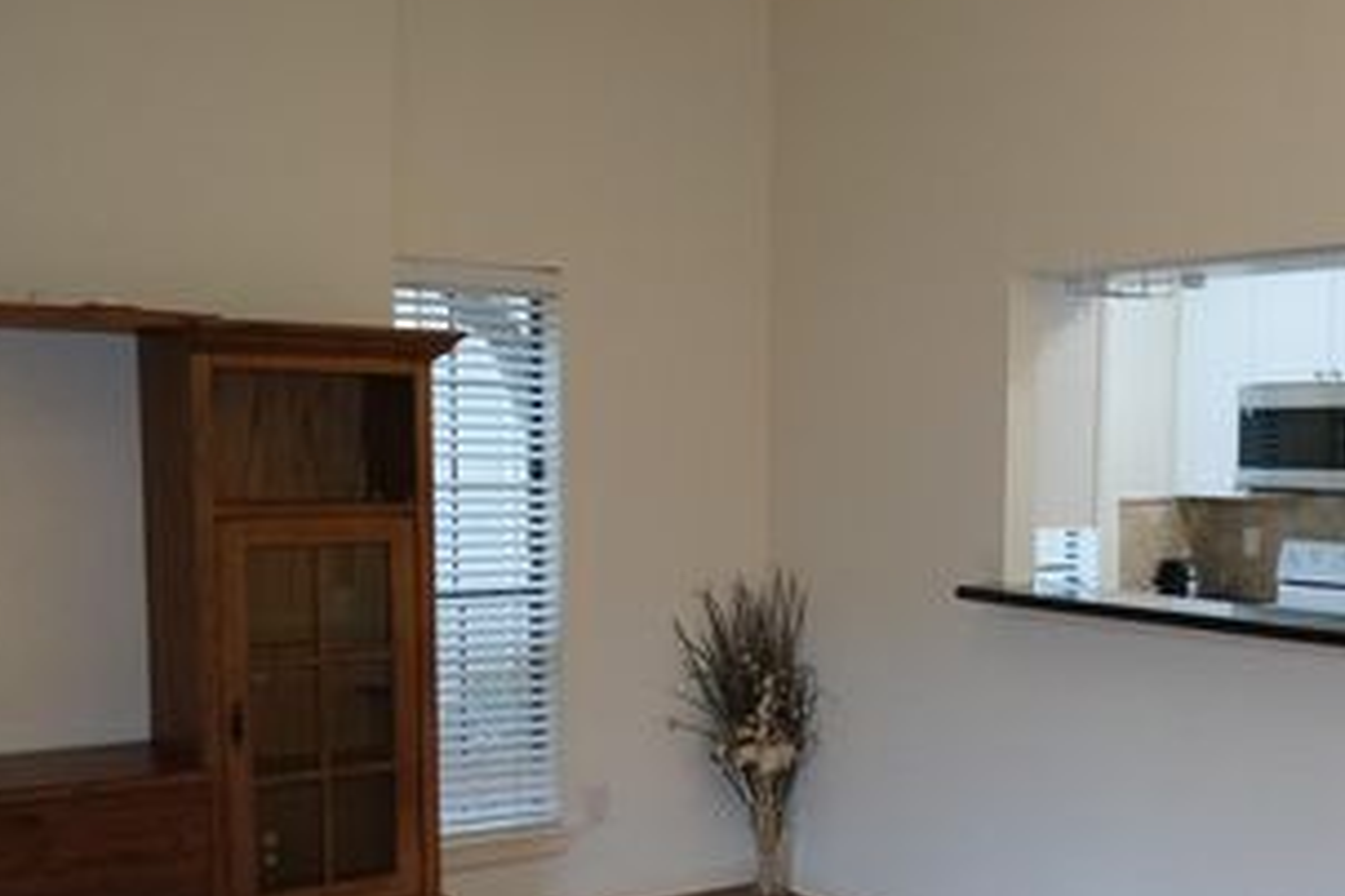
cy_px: 668
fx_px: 1420
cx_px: 861
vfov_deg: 34.3
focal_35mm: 38
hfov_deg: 50.1
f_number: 3.5
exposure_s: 1/100
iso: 1600
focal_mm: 15
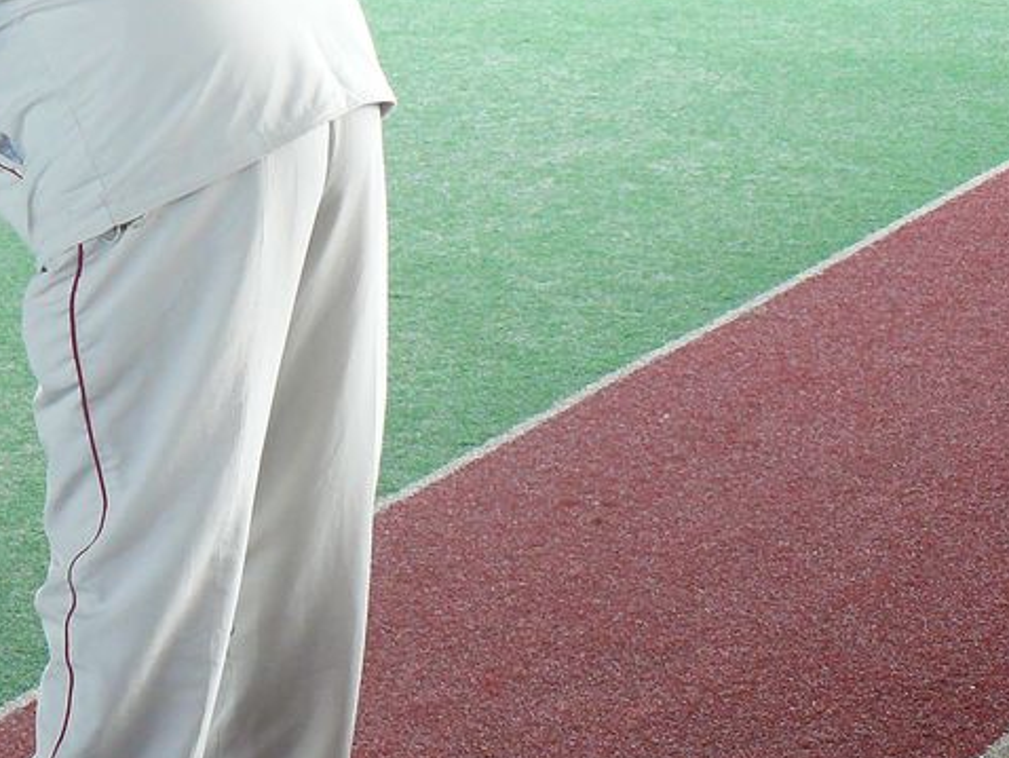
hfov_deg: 12.8
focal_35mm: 152
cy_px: 274
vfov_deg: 9.8
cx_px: -57
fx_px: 4433
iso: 200
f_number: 3.2
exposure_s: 1/80
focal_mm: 11.8
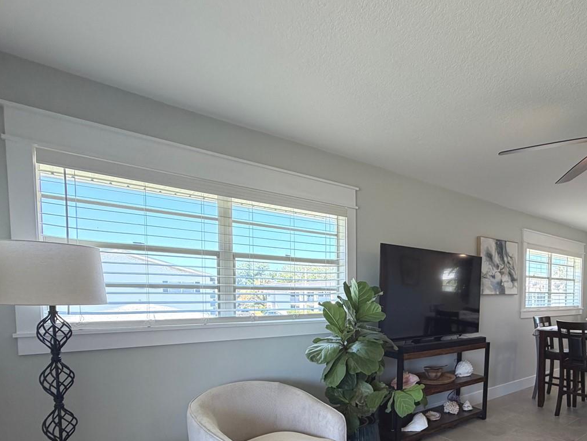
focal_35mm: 22
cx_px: 403
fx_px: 373
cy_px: 317
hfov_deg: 73.4
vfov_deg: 58.7
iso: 125
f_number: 2.2
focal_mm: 2.22
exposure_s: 1/120
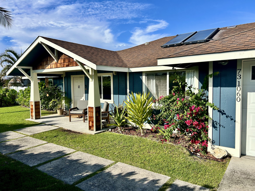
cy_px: 96
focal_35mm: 26
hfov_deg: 67.3
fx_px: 192
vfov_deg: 53.1
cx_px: 128
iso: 50
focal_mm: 5.7
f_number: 1.5
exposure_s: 1/5076
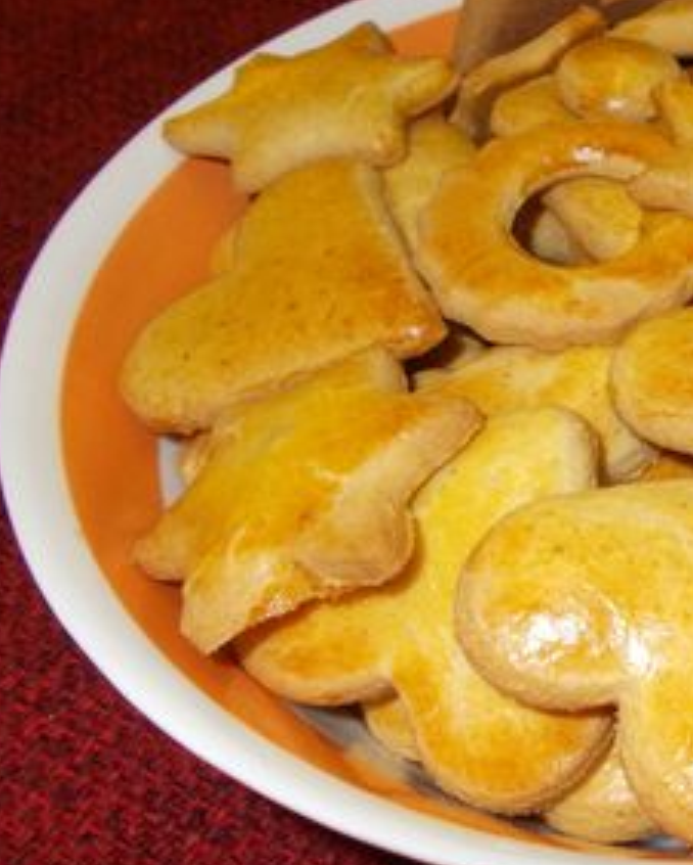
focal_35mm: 54
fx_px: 1383
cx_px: 871
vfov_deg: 34.7
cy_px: 420
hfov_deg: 24.9
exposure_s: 1/25
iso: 200
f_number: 3.2
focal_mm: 4.6
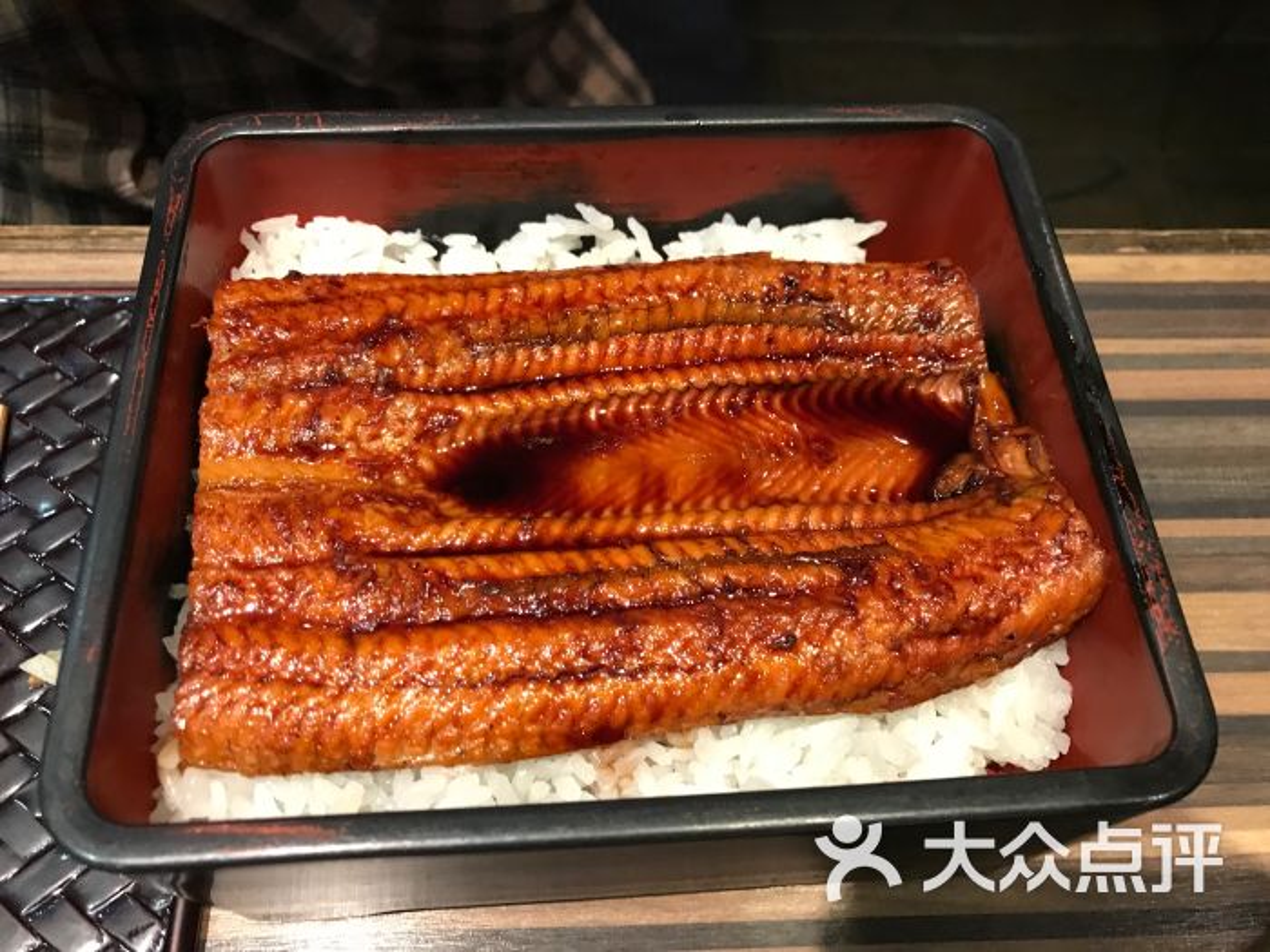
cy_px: 476
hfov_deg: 63.4
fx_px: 1027
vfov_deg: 49.7
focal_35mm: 28
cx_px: 635
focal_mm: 3.99
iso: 100
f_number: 1.8
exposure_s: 1/9
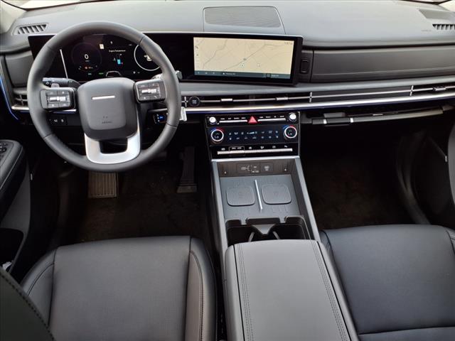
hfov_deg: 65.3
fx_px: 355
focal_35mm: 27
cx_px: 228
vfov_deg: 51.4
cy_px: 170
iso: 40
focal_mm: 3.58
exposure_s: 1/120
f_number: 1.9
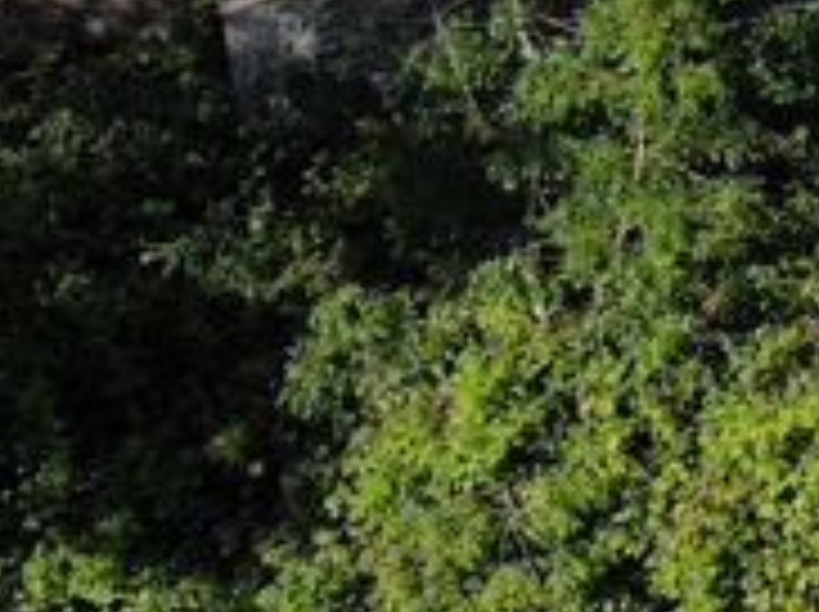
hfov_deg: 18.8
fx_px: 2197
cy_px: -486
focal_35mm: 93
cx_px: 1208
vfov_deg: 14.1
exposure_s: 1/852
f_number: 2.8
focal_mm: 4.5
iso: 100
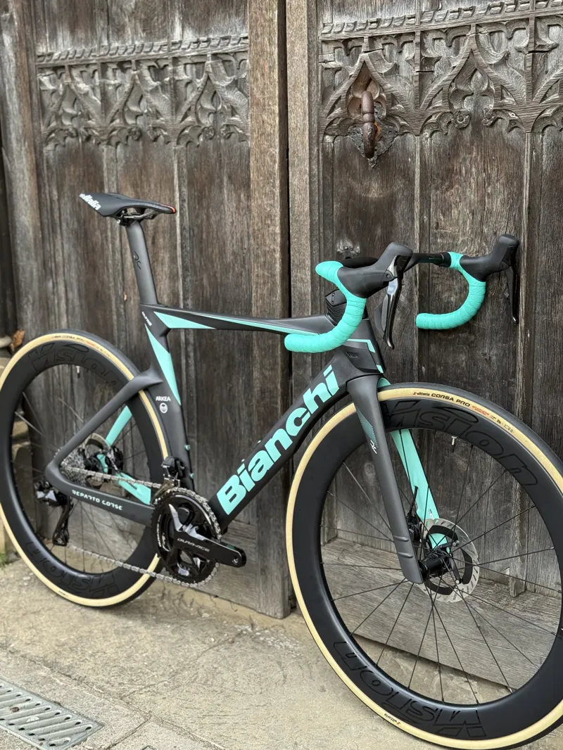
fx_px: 1040
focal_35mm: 48
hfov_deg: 30.3
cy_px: 375
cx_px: 282
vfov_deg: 39.6
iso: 100
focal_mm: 6.76
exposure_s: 1/82
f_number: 1.78
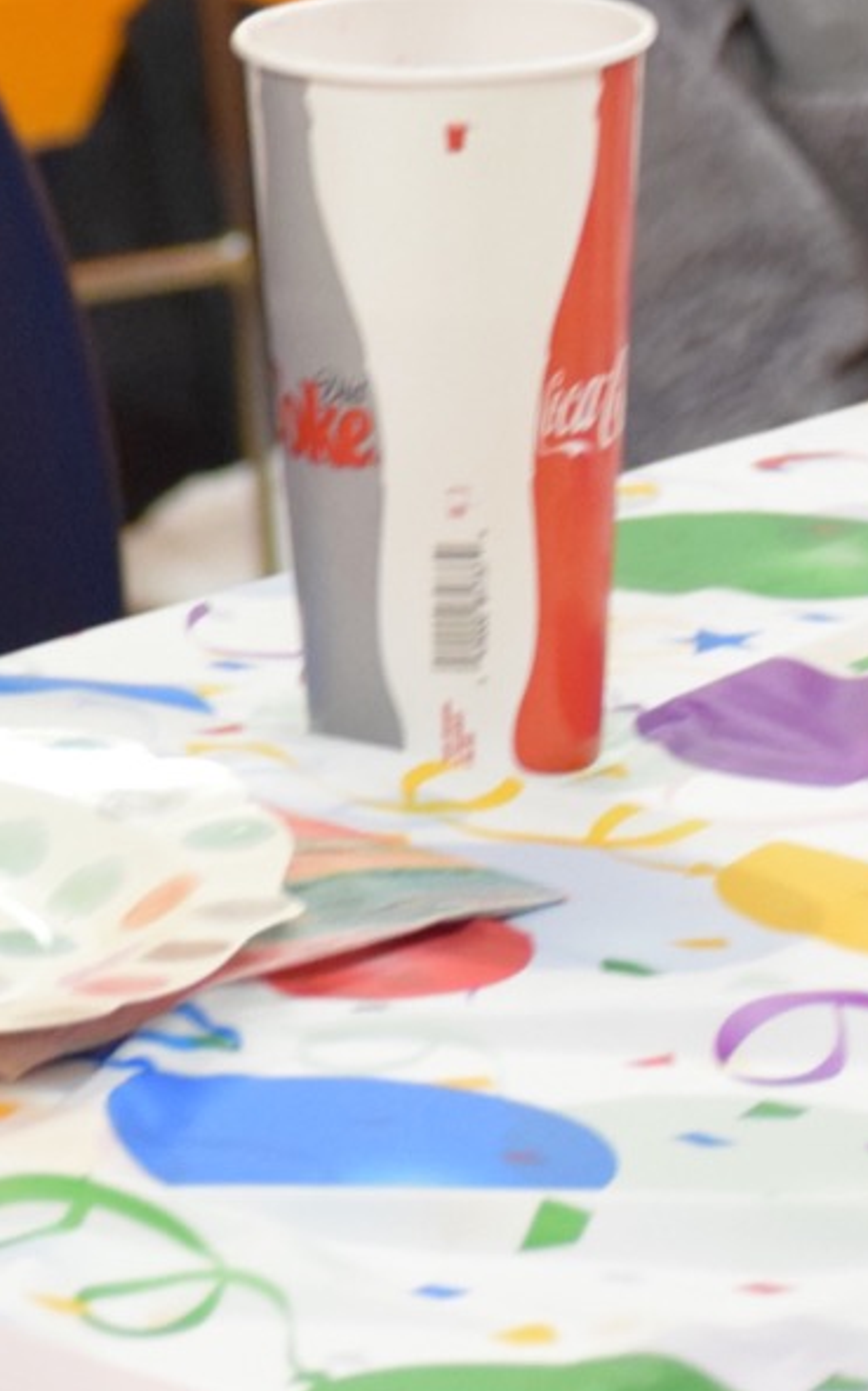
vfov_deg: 7.3
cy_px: -166
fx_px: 10785
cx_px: -699
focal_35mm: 285
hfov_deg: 4.6
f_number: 5
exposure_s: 1/60
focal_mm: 55
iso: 2200
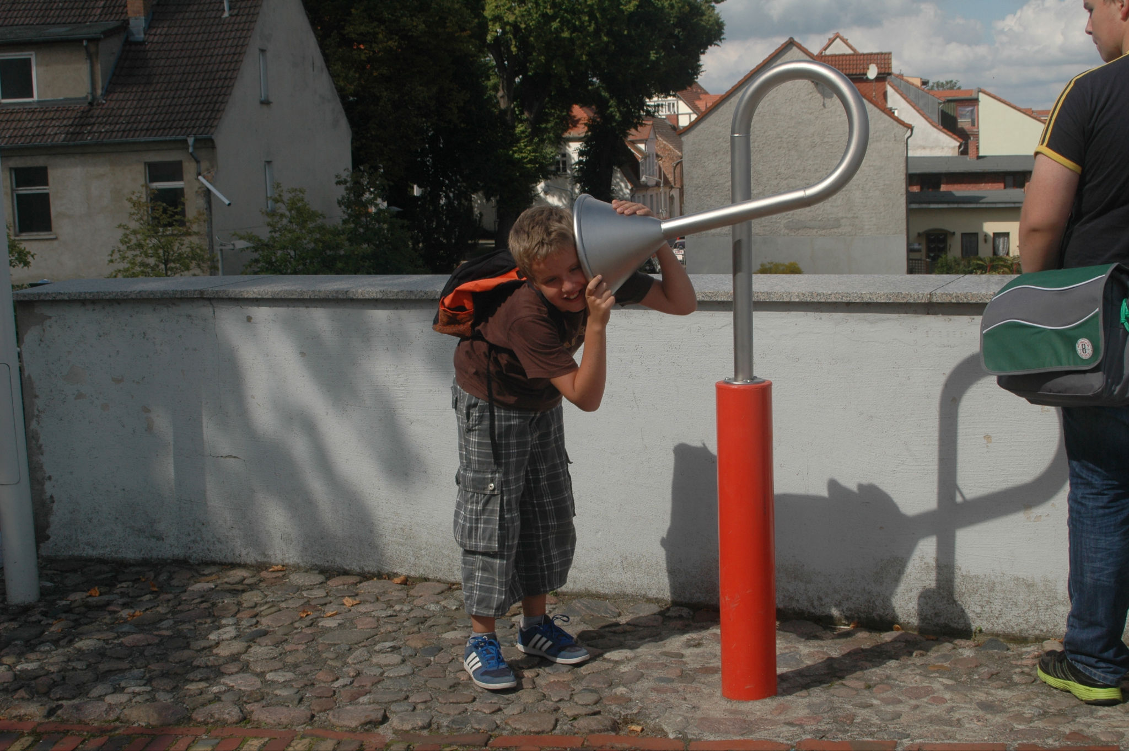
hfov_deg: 41.1
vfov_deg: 28.0
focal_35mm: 48
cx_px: 564
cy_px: 376
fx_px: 1504
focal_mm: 32
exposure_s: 1/400
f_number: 10
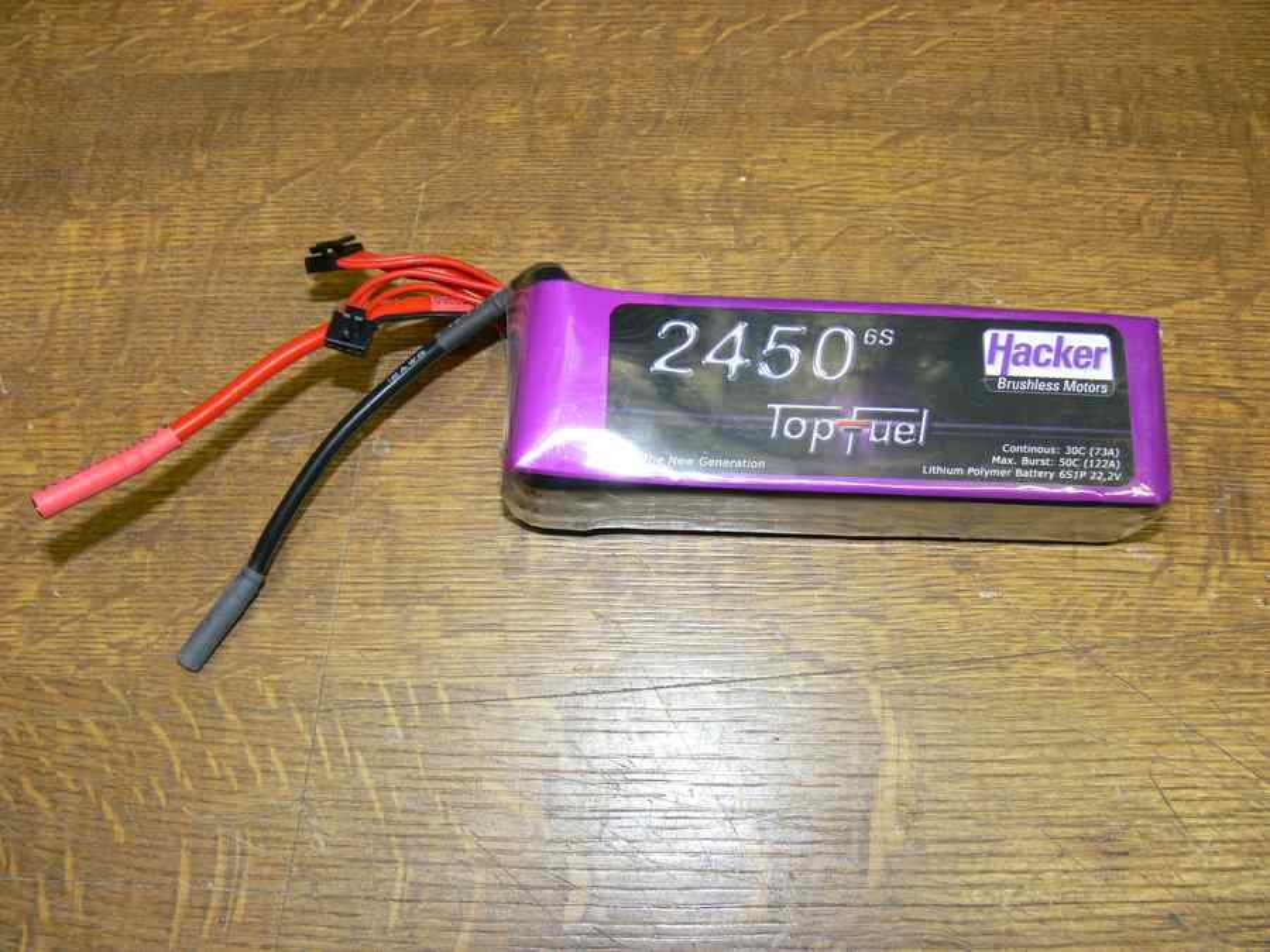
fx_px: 1284
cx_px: 635
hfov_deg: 52.6
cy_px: 476
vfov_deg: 40.7
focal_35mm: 35
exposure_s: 1/30
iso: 100
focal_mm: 7.4
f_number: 4
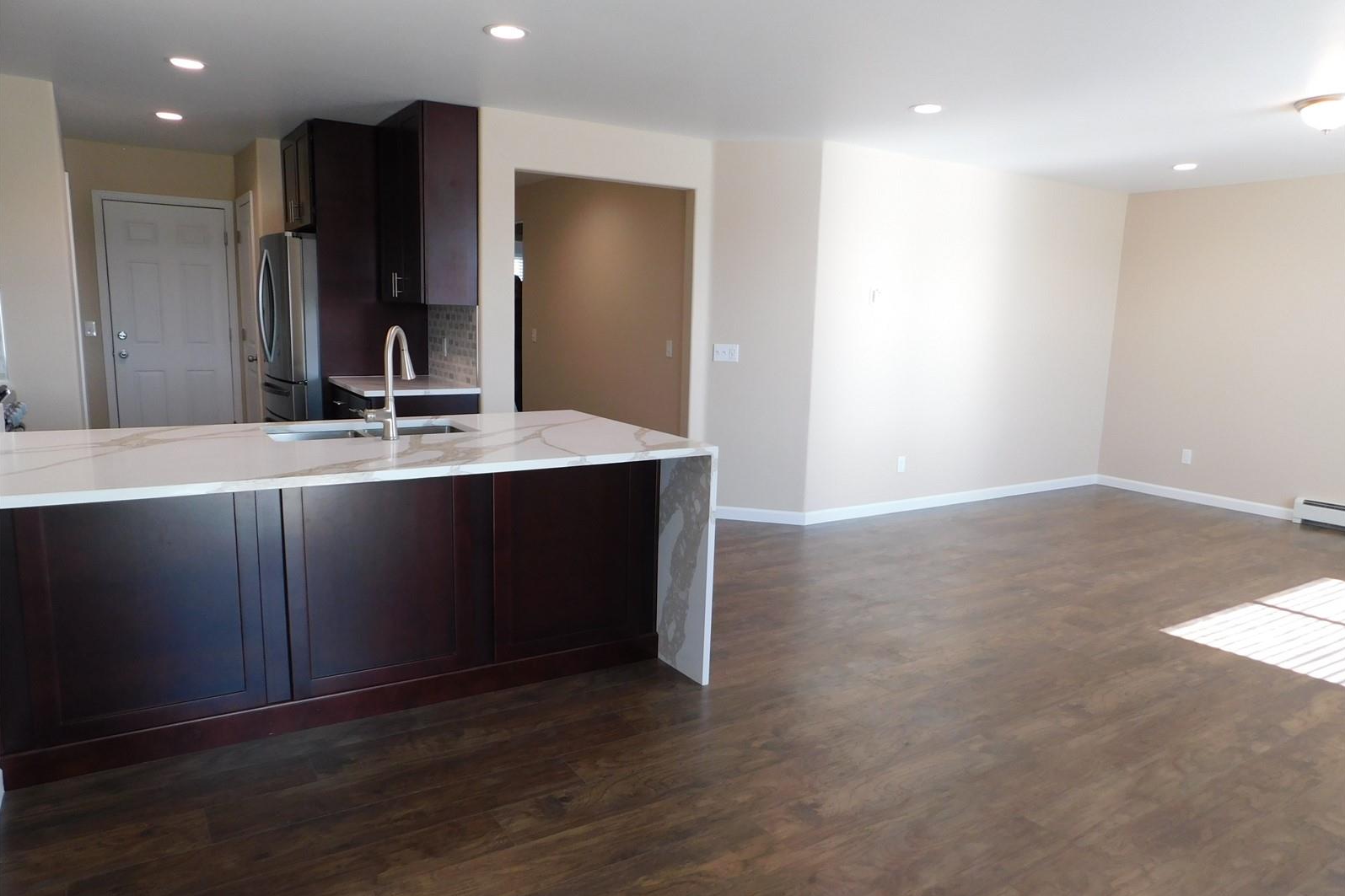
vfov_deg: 53.1
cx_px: 673
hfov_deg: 73.7
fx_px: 897
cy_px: 479
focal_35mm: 24
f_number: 3
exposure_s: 1/50
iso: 125
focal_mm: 4
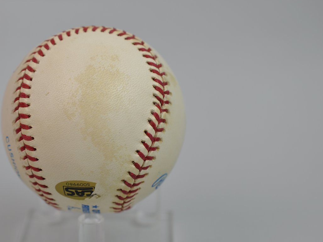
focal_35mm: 96
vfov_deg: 15.4
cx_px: 87
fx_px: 896
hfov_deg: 20.3
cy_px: 146
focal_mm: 40
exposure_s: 1/60
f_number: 4
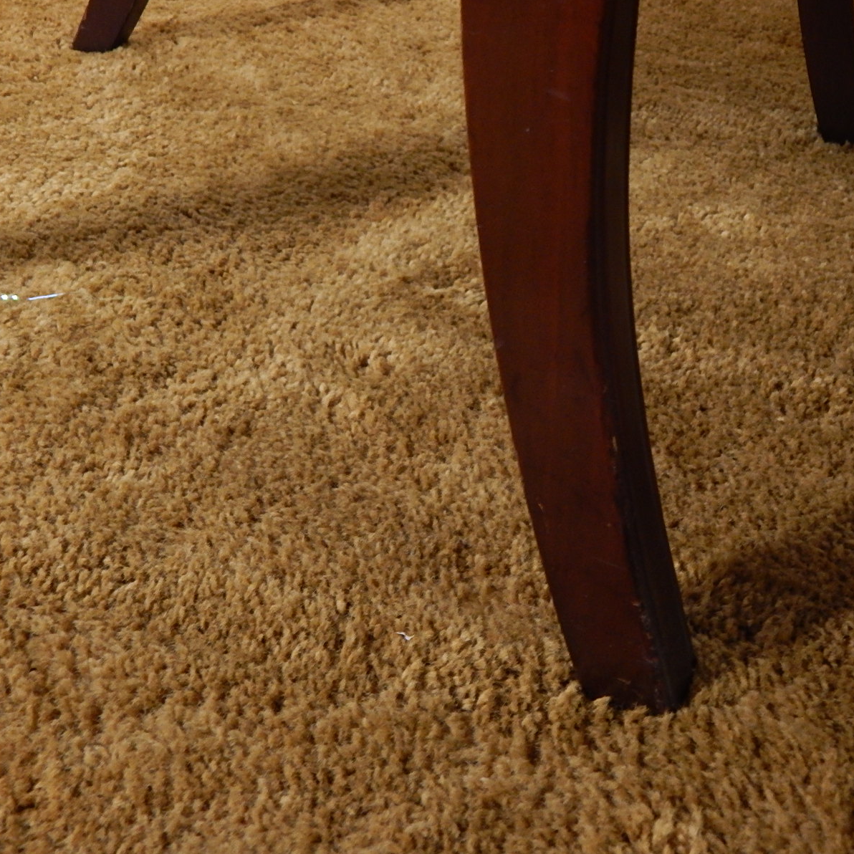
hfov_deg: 33.2
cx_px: 529
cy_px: 428
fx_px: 1423
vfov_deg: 33.4
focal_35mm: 51
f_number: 3.6
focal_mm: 7.7
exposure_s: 1/13
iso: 400
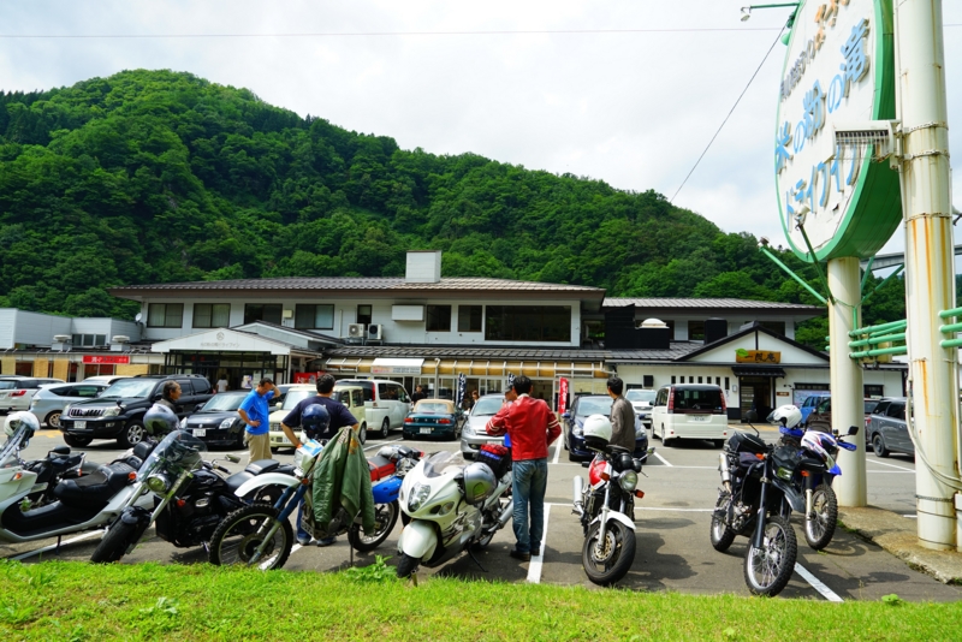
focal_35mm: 24
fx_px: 642
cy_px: 321
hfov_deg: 73.7
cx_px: 481
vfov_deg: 53.2
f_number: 9
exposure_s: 1/100
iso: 100
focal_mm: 24
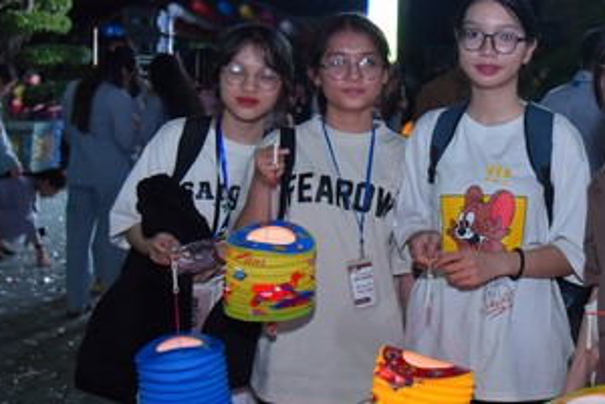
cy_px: 179
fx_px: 1092
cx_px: 480
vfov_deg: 20.9
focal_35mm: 65
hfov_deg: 30.3
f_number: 5
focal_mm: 30
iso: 1600
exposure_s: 1/80
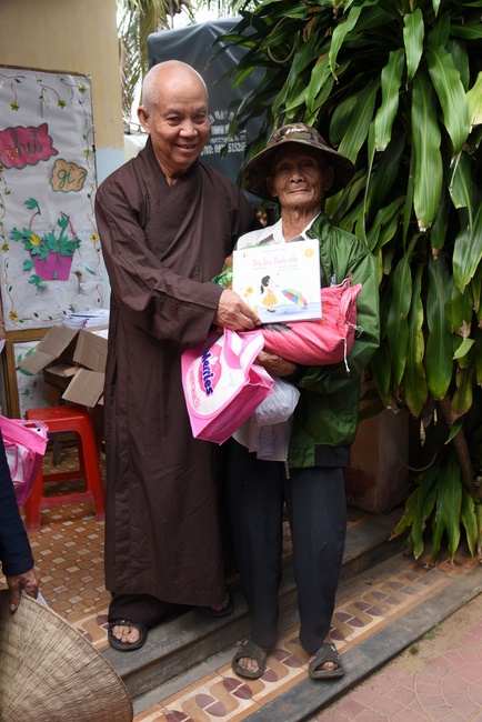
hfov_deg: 41.2
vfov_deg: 58.7
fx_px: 642
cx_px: 241
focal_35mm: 32
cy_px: 361
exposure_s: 1/100
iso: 220
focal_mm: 32
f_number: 6.3
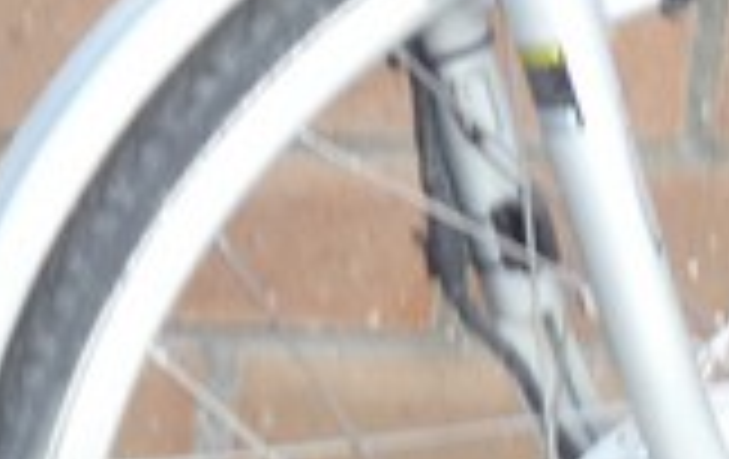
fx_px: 5475
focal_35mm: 275
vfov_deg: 4.8
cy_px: -83
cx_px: -662
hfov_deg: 7.4
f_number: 3.6
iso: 80
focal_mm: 7.3
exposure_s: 1/80
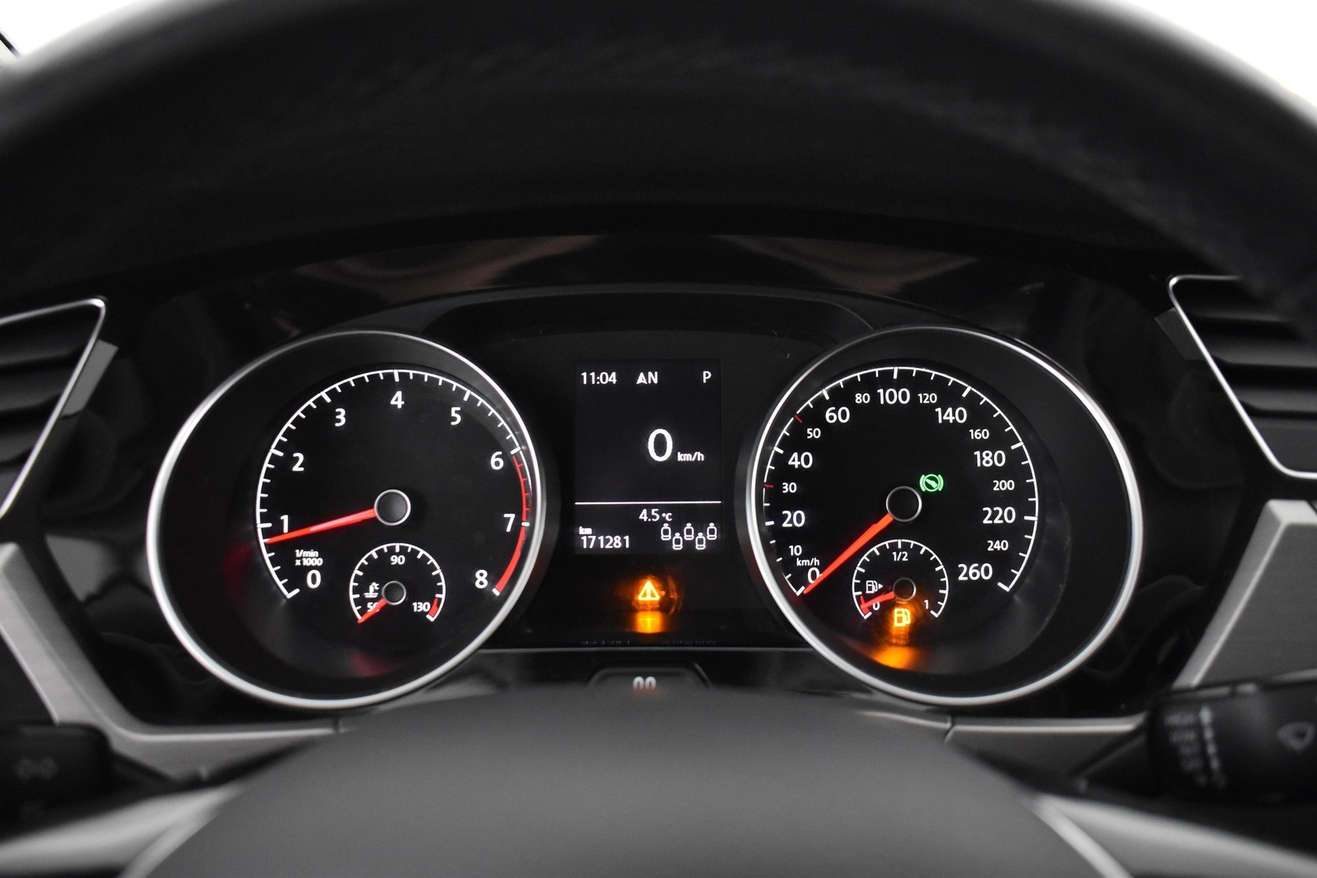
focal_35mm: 30
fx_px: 1097
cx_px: 658
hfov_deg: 61.9
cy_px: 439
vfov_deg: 43.6
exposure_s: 1/30
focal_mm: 20
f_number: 3.8
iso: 3200
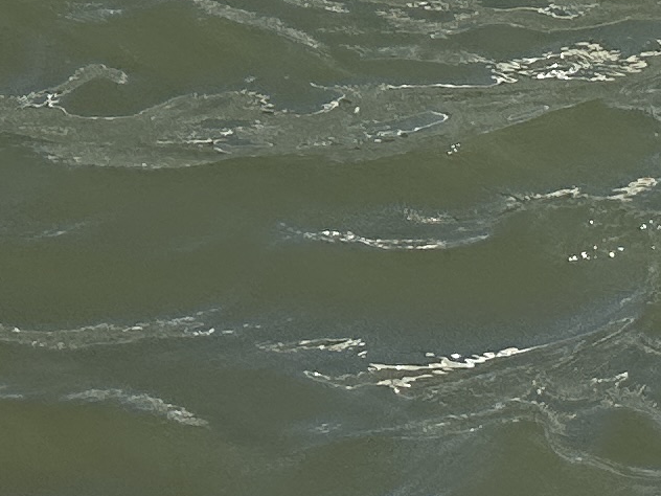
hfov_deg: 12.9
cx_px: 494
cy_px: -962
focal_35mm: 153
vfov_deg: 8.3
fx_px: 2922
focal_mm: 6.86
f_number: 1.78
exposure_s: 1/5525
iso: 80
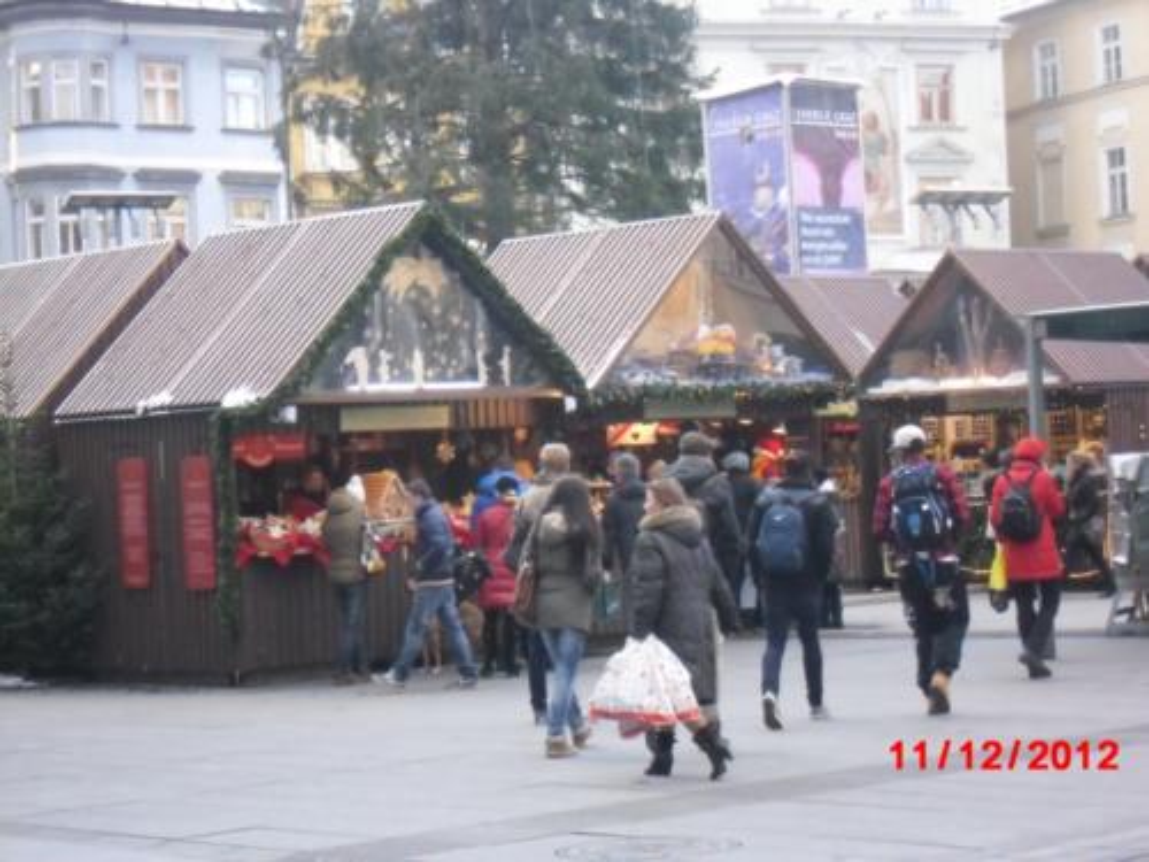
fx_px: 3054
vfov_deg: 16.1
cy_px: 431
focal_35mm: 92
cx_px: 574
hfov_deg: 21.3
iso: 800
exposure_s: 1/125
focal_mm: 16.5
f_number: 5.4
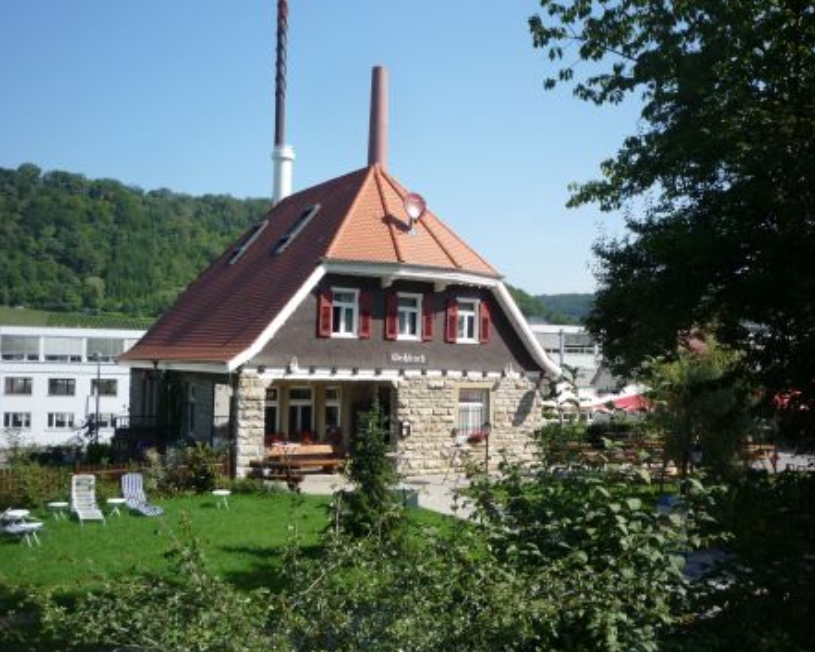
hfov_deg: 52.8
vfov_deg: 43.4
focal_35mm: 34
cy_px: 331
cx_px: 399
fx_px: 820
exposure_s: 1/400
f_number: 4.5
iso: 100
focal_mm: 5.2
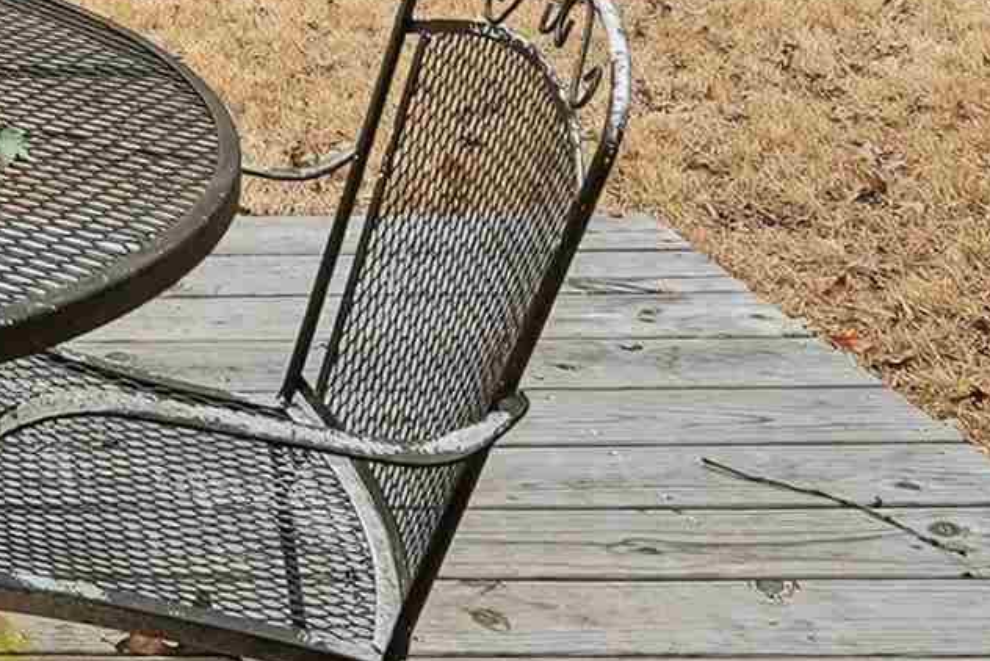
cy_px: -633
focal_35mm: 76
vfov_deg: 14.9
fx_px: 2091
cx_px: -528
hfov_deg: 21.8
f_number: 9
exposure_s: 1/160
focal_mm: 16
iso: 250
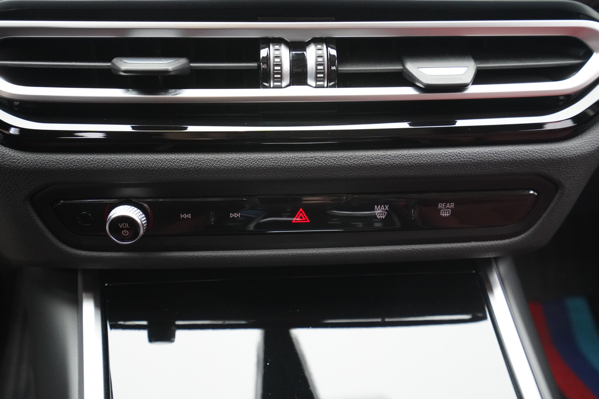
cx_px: 300
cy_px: 200
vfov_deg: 37.9
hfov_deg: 54.4
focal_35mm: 35
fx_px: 582
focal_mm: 35
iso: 10000
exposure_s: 1/200
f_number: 7.1
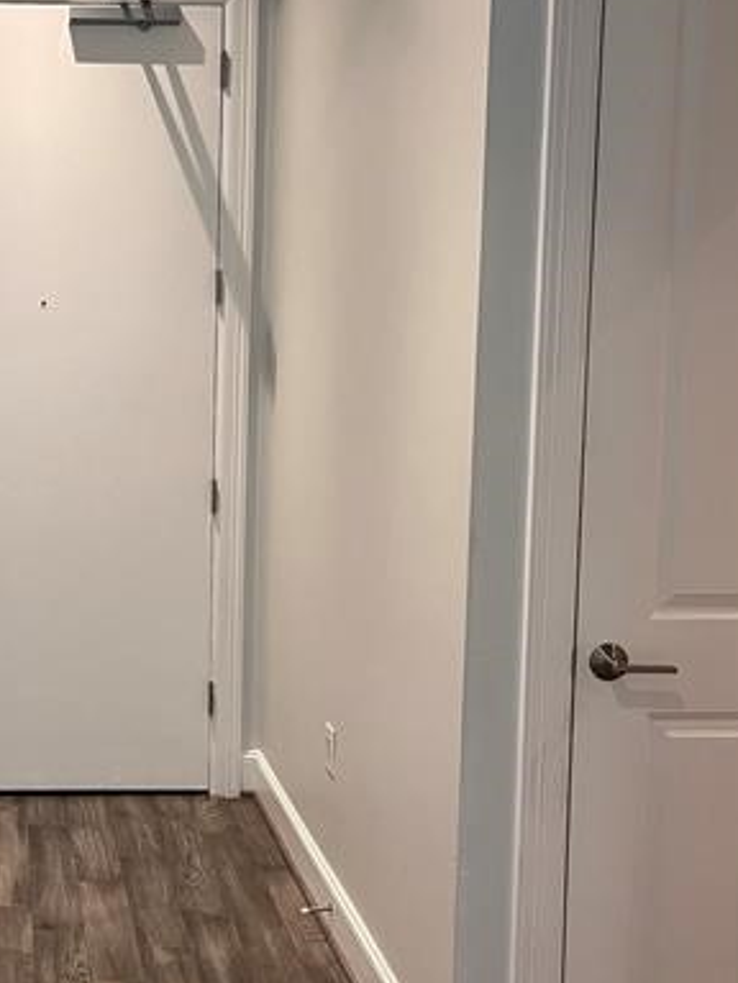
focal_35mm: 52
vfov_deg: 36.8
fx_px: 1478
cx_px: 38
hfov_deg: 26.8
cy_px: 435
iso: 160
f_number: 1.6
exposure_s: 1/60
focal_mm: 5.1
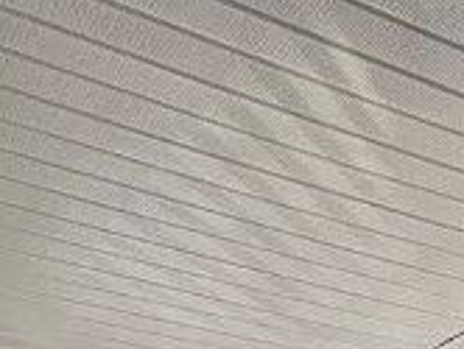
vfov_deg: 12.2
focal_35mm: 80
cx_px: 514
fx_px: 1074
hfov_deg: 22.9
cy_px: 955
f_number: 1.8
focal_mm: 1.57
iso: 32
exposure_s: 1/128
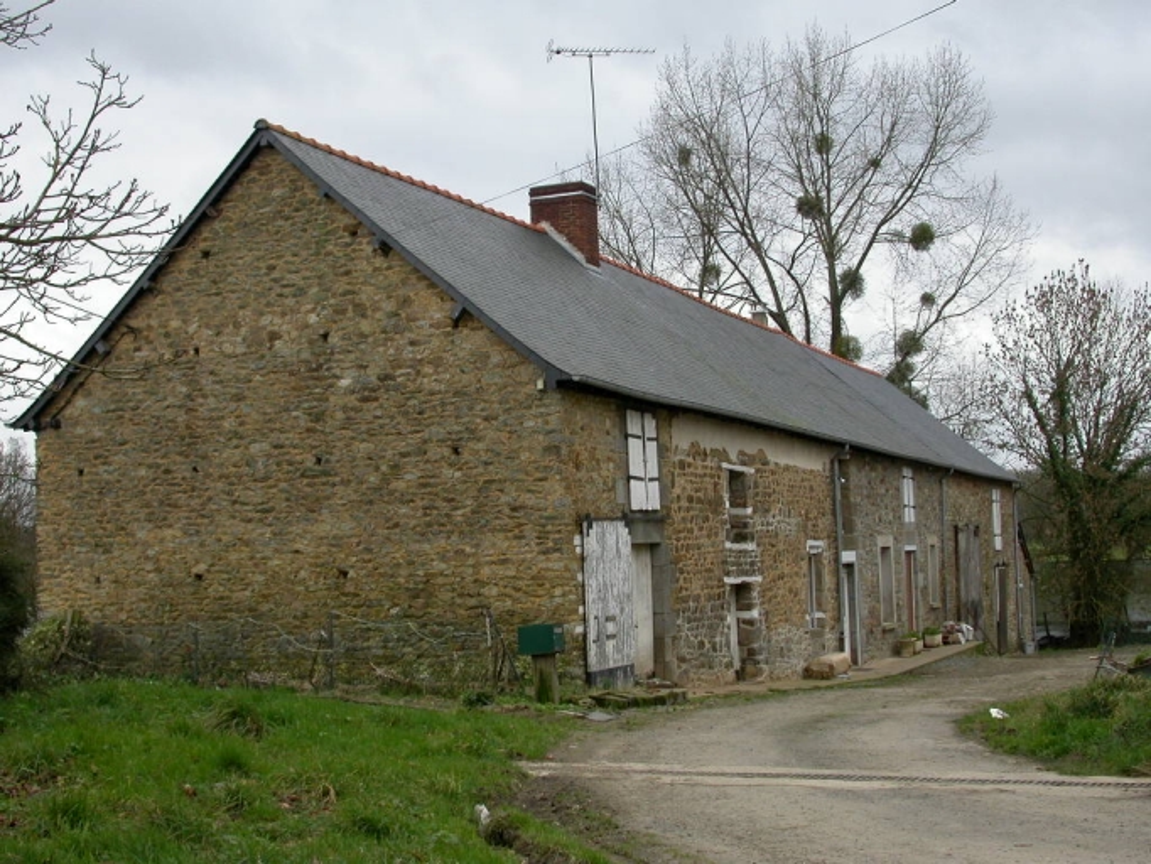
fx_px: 1663
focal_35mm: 50
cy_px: 432
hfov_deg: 38.2
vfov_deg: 29.1
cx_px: 576
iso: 100
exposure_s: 1/106
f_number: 3.7
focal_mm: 10.4
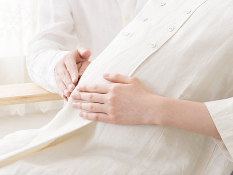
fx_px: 666
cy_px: 87
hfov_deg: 19.8
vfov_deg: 14.9
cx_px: 102
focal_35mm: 99
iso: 100
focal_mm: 60
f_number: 8
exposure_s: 1/160
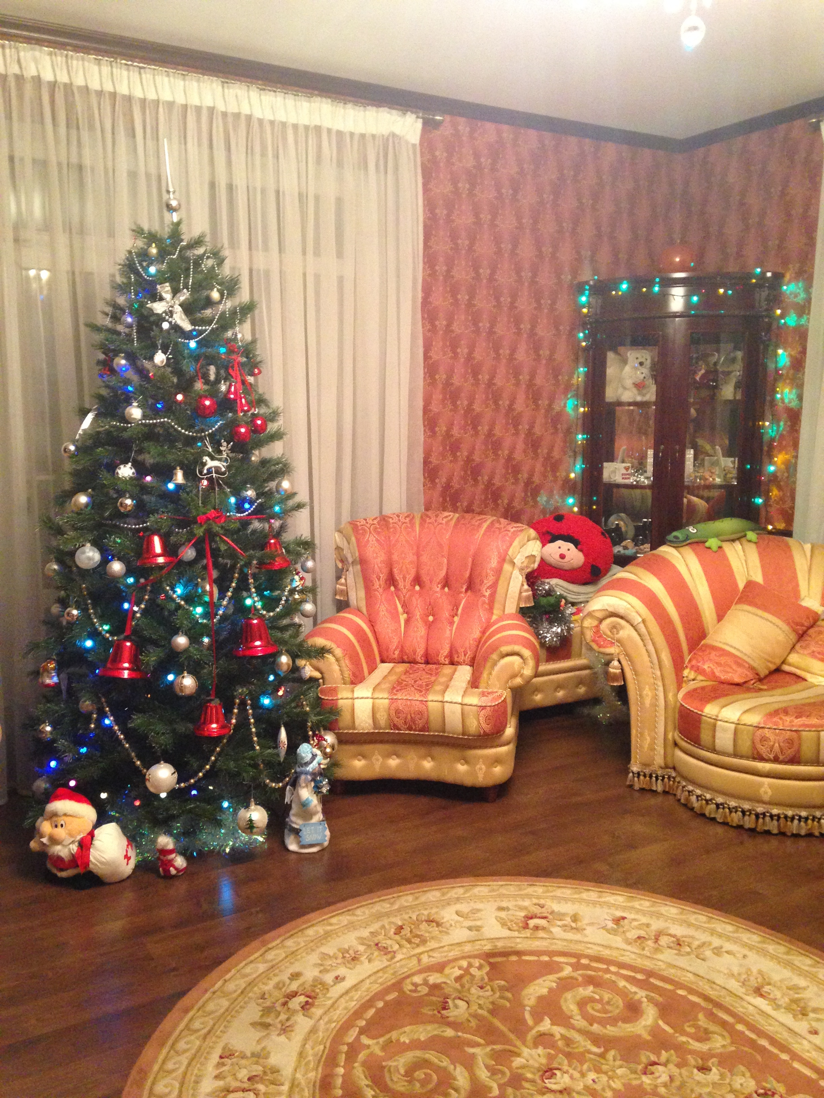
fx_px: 1047
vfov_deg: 55.4
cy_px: 549
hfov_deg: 42.9
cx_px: 412
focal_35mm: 33
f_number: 2.4
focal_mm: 4.12
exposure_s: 1/20
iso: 400
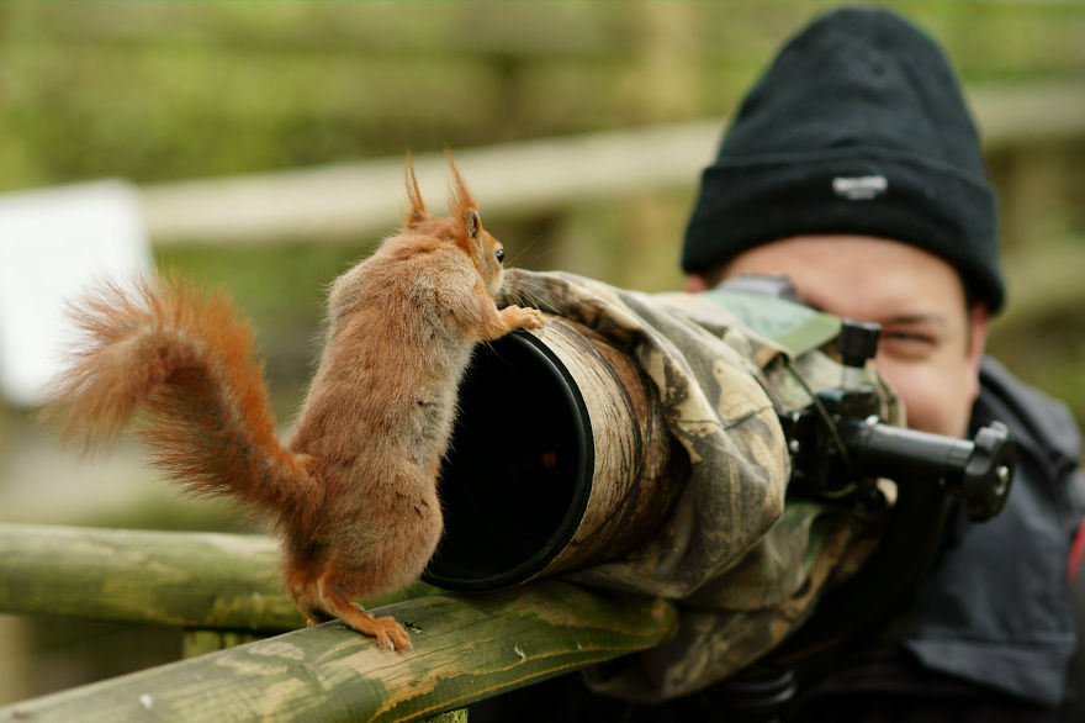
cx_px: 542
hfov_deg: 10.2
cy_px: 362
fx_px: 6101
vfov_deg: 6.8
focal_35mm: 202
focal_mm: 135
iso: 250
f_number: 2.8
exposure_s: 1/400
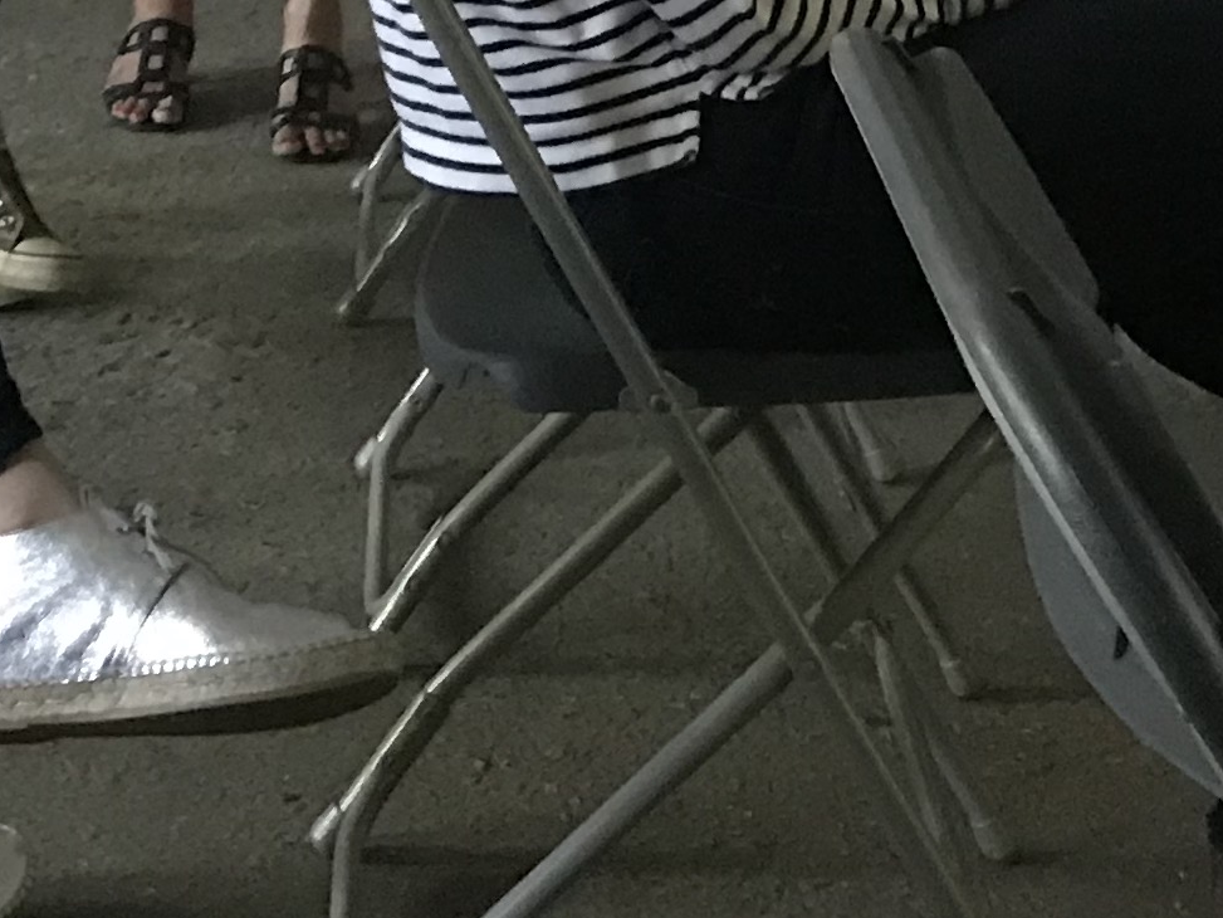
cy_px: -976
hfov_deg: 17.0
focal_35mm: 116
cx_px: 470
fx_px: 4099
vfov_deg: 11.4
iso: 100
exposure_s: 1/6
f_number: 1.8
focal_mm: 3.99
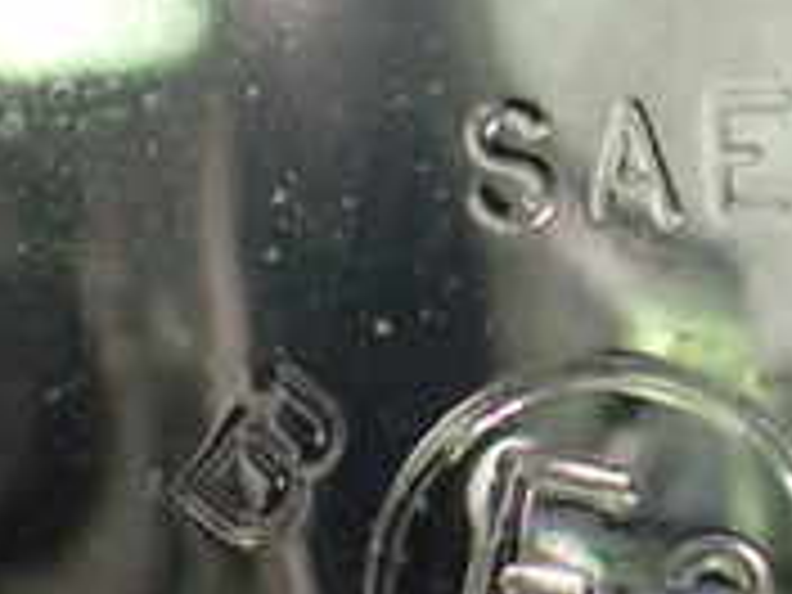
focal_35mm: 102
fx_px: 2334
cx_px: 756
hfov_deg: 18.8
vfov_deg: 14.5
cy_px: 171
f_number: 2.3
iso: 320
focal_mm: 5.4
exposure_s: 1/125
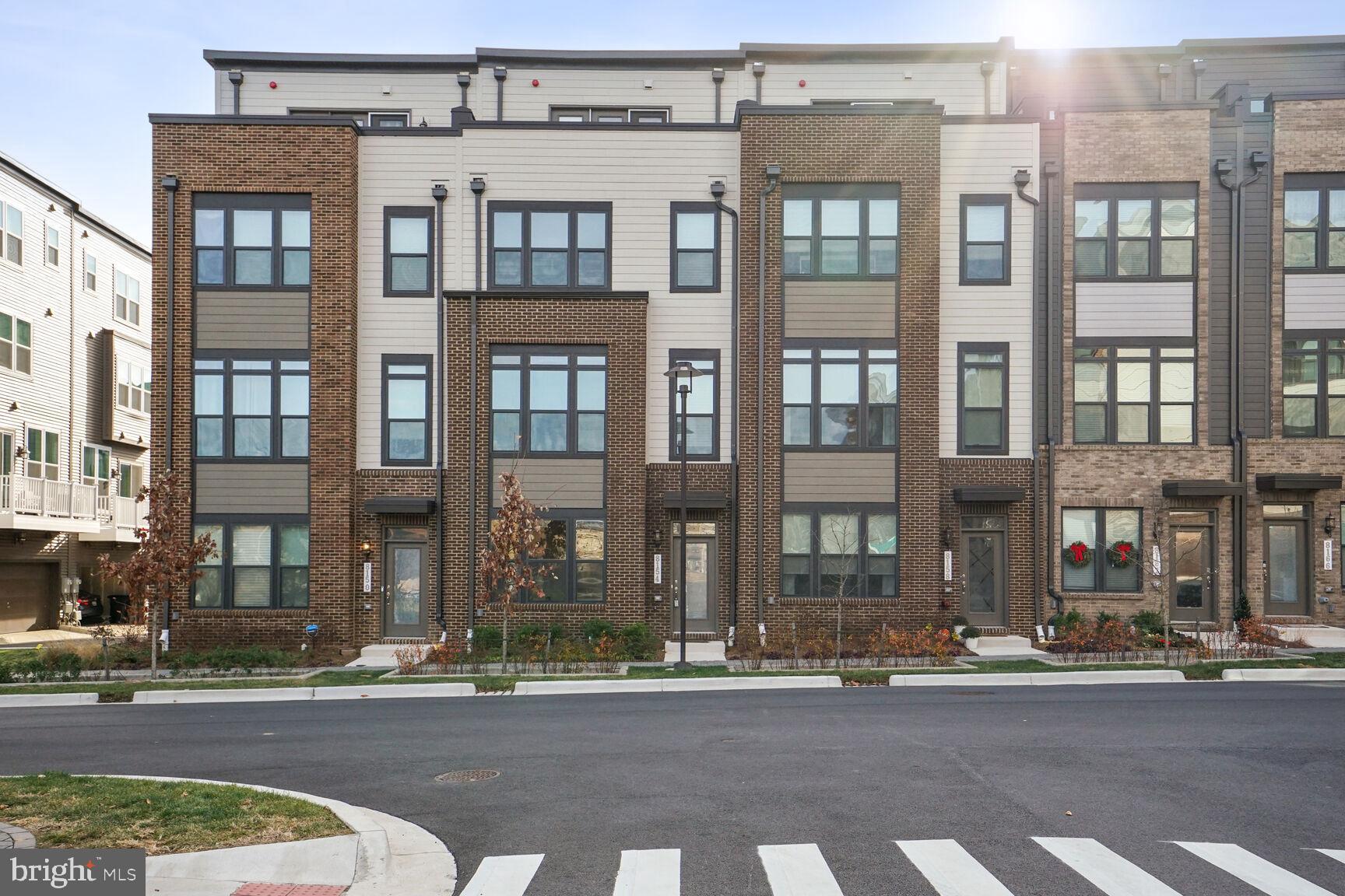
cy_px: 448
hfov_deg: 57.2
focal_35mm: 33
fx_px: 1233
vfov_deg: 40.0
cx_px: 672
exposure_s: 1/640
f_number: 9
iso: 640
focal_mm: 33
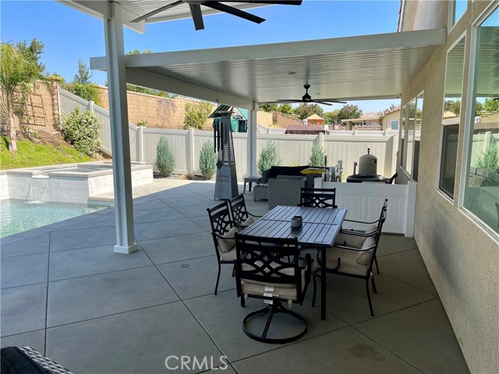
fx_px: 360
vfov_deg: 54.9
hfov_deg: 69.4
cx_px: 250
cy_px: 187
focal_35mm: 25
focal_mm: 5.1
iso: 32
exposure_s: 1/1534
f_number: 1.6
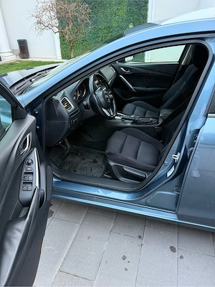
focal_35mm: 24
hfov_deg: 56.8
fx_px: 199
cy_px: 144
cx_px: 108
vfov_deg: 71.6
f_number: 1.78
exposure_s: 1/60
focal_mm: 6.76
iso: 320
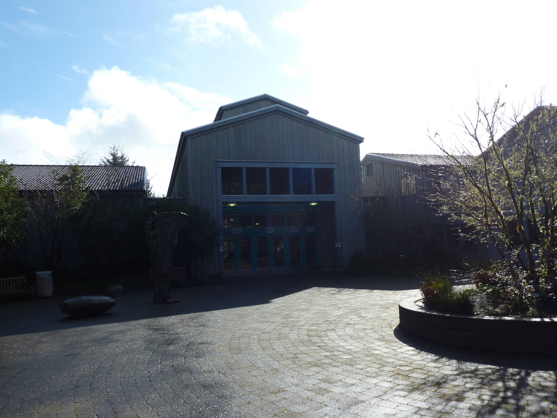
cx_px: 278
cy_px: 209
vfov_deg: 51.4
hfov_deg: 65.3
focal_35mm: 27
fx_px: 434
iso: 80
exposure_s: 1/500
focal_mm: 4.4
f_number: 4
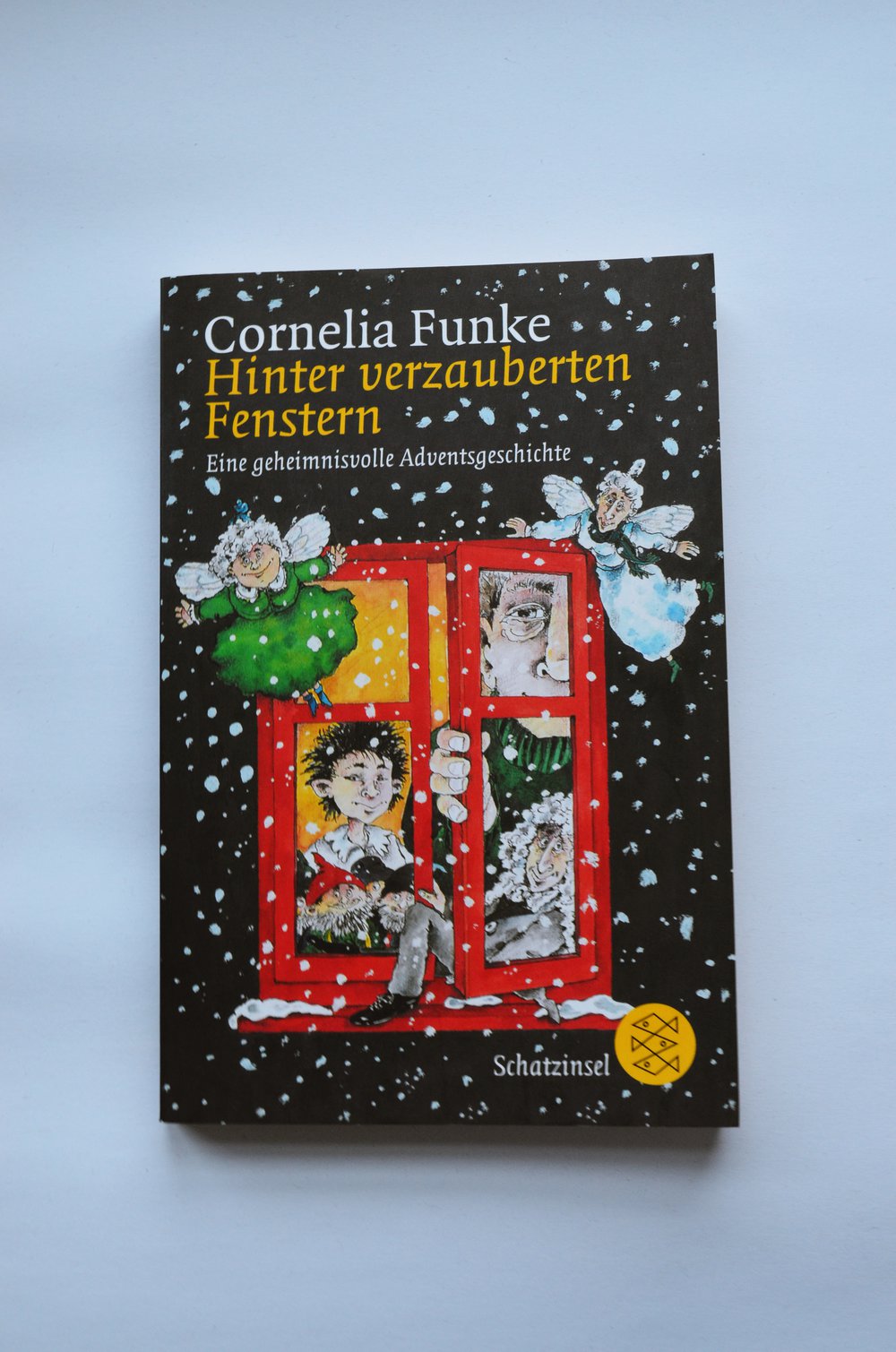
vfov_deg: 43.7
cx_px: 448
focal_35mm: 45
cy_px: 676
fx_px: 1687
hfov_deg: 29.7
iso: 800
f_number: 6.3
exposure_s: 1/15
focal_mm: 30
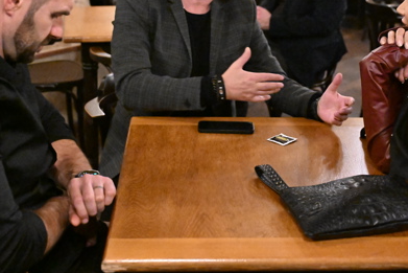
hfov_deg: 32.9
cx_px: 218
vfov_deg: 22.1
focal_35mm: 61
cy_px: 70
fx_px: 690
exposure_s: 1/200
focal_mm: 34.5
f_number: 3.5
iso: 25600
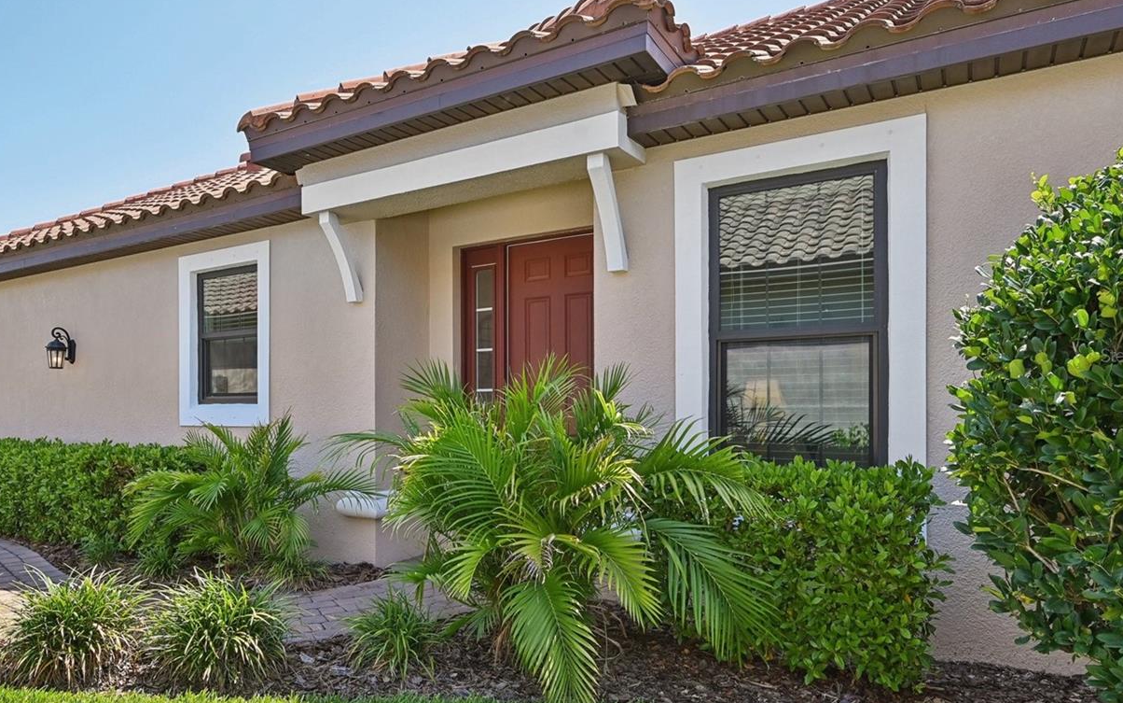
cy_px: 355
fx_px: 725
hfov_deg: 74.5
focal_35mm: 24
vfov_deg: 51.7
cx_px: 437
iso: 400
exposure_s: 1/250
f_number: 8
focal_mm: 17.5
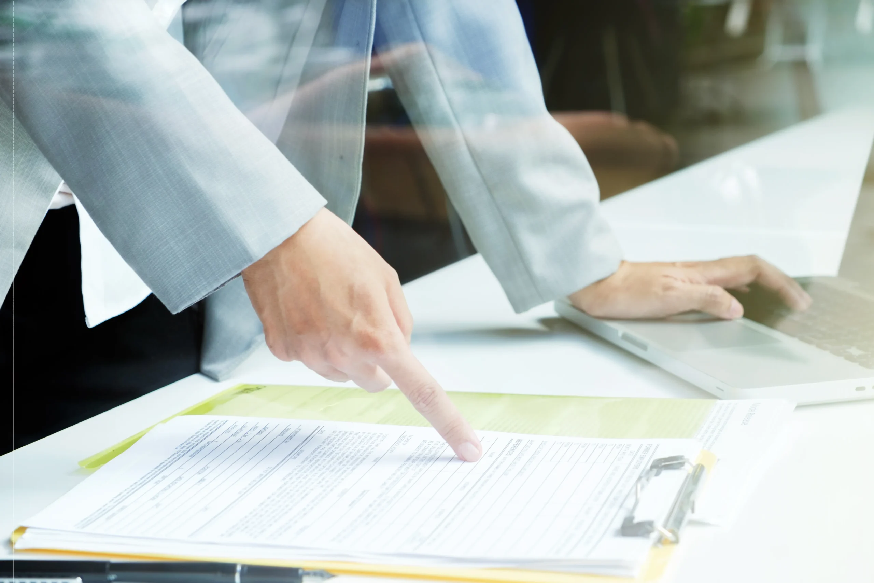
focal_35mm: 83
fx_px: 2015
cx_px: 437
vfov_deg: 16.5
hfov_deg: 24.5
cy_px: 292
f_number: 5
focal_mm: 55
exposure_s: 1/80
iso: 200
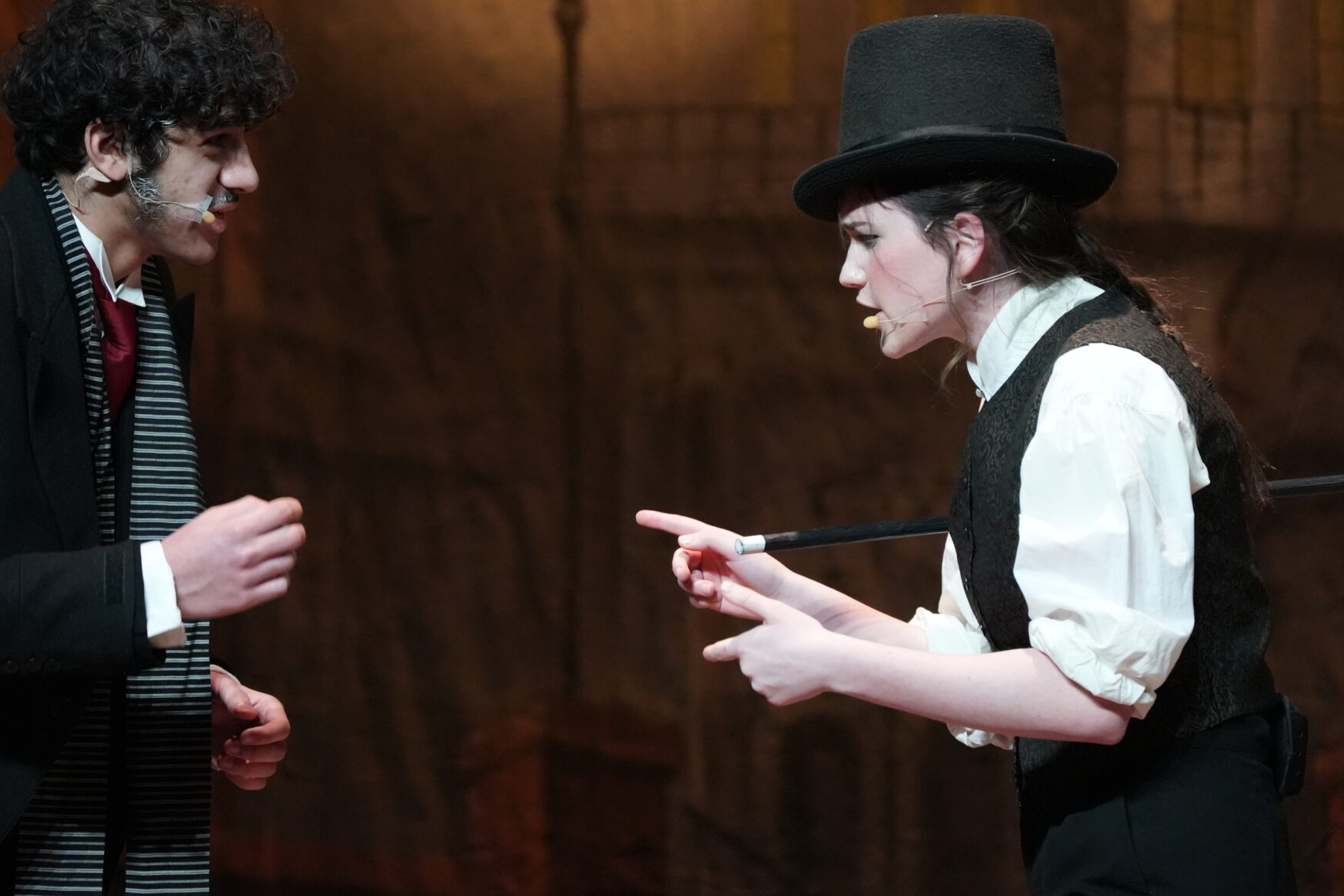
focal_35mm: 373
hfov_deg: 5.5
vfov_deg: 3.7
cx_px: 580
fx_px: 13924
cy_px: 284
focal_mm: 253
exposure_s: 1/320
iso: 6400
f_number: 6.3
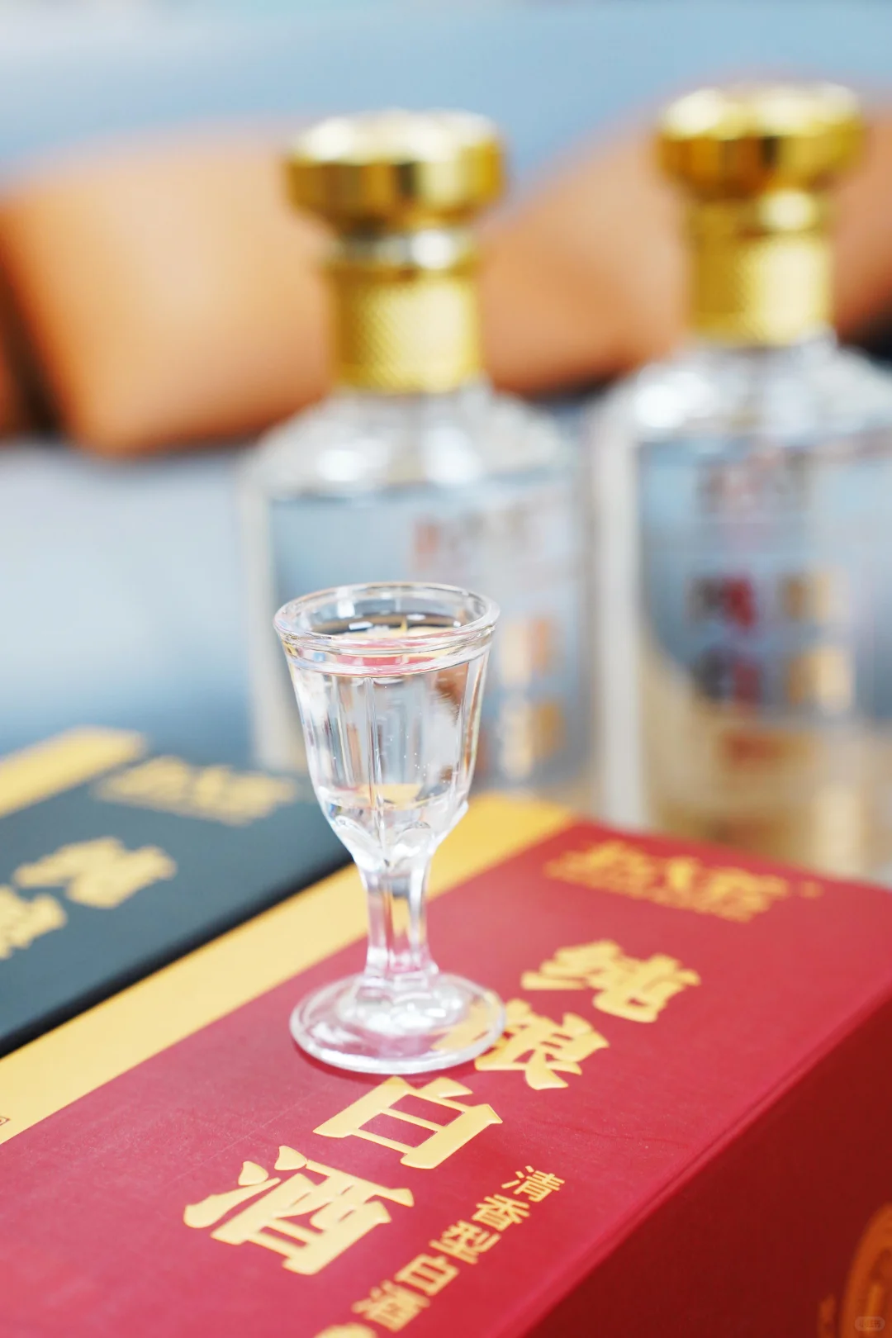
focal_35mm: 58
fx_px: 2155
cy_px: 669
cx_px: 446
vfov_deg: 34.5
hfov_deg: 23.4
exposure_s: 1/125
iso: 2500
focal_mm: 58
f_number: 5.6
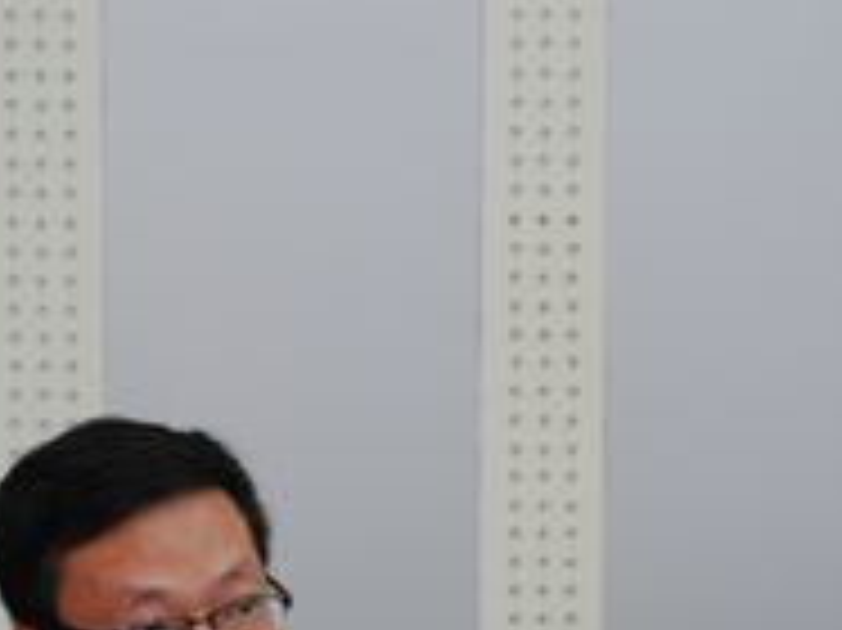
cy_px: 662
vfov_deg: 9.2
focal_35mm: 160
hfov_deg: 12.3
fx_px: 3889
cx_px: 230
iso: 200
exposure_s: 1/10
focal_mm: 46
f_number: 4.5
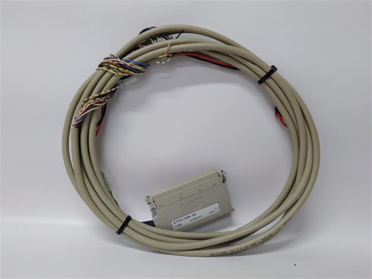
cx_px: 186
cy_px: 140
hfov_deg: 65.3
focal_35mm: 27
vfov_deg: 51.4
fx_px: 290
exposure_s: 1/33
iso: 167
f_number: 2
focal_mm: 3.79
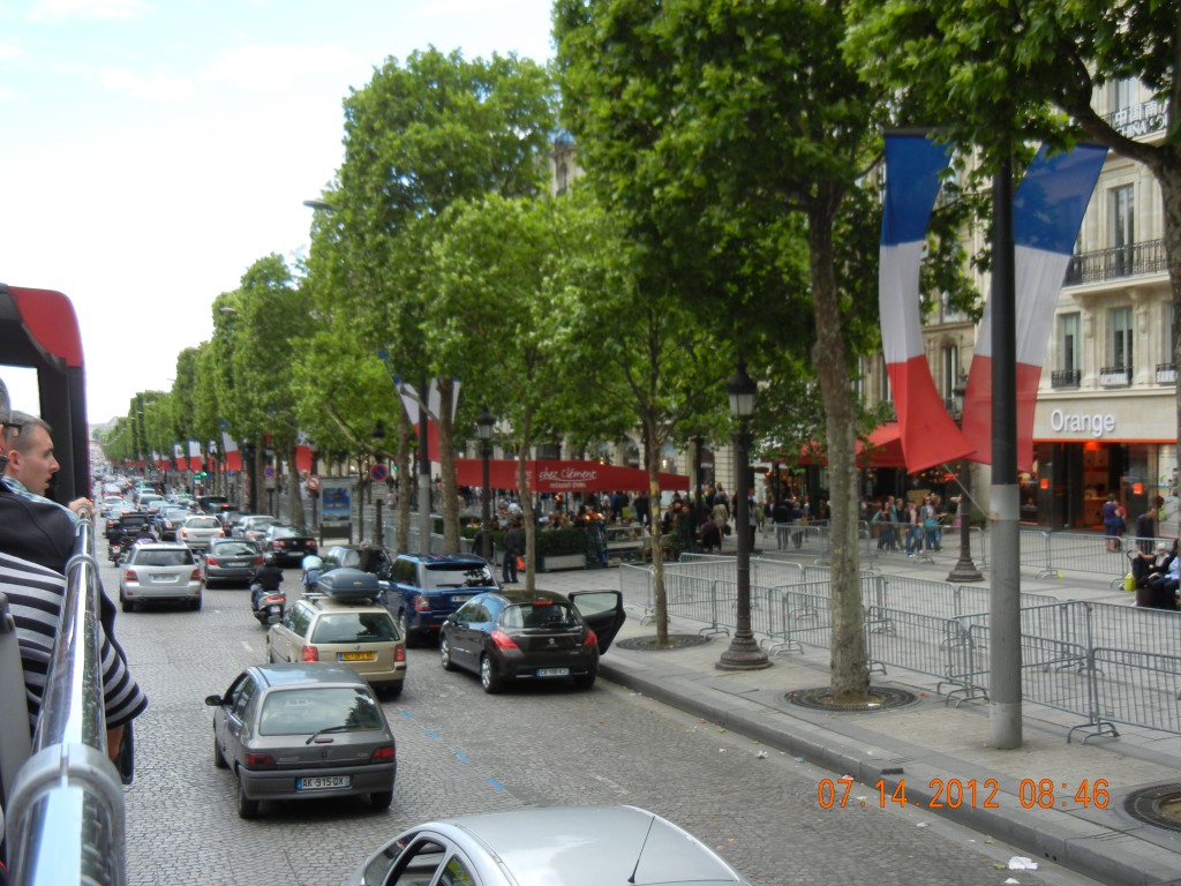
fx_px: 1331
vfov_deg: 36.8
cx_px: 590
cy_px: 443
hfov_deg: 47.9
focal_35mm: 39
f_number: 3.7
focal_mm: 7.1
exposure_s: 1/300
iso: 160
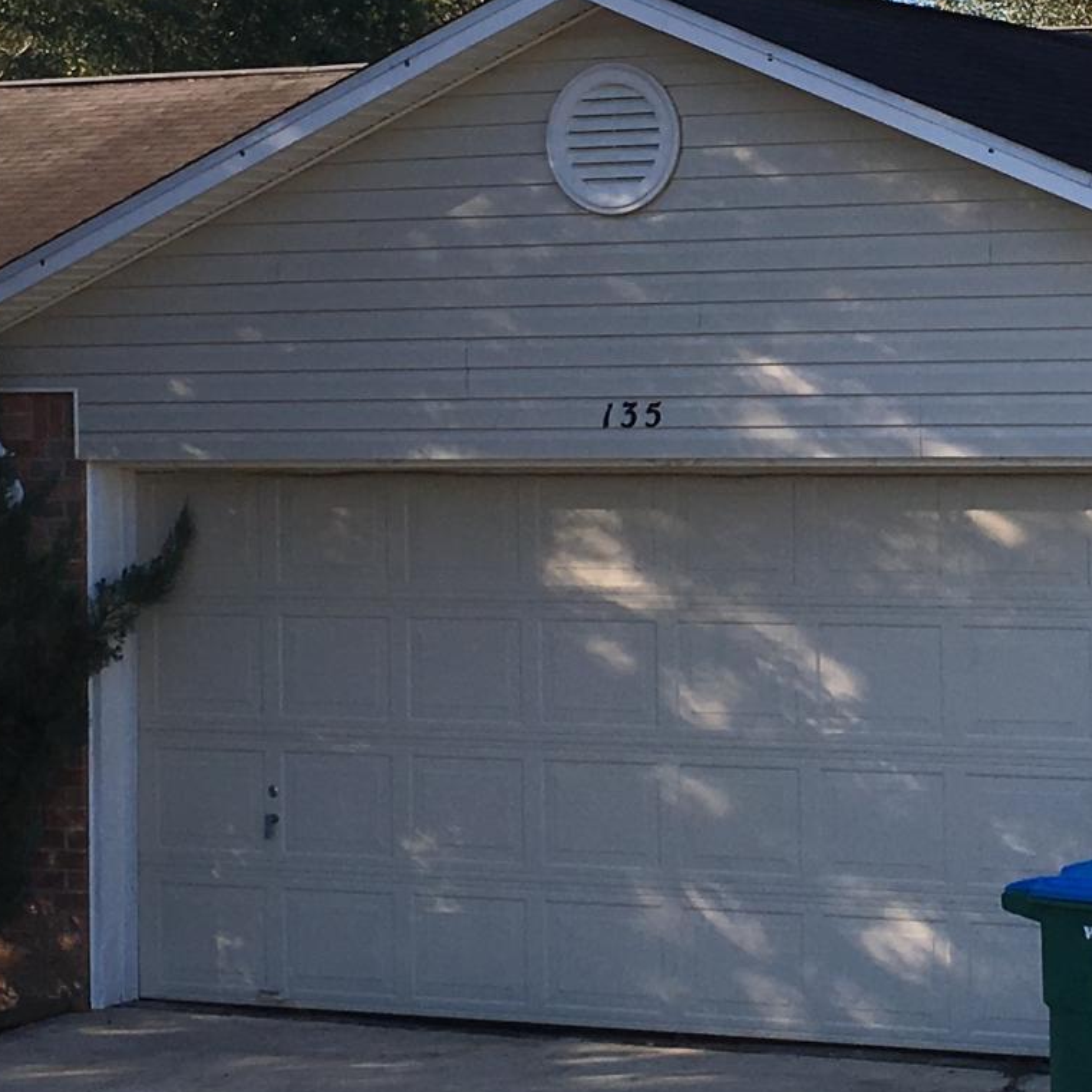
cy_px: 362
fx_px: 3605
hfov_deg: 16.9
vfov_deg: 17.2
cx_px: 1076
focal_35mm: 101
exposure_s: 1/668
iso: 25
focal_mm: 4.15
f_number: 2.2
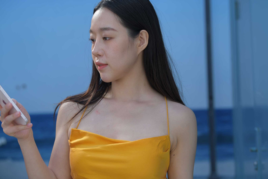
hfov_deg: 28.8
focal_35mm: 70
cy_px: 90
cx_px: 134
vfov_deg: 19.5
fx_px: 521
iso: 72
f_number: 4
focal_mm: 70
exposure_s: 1/250
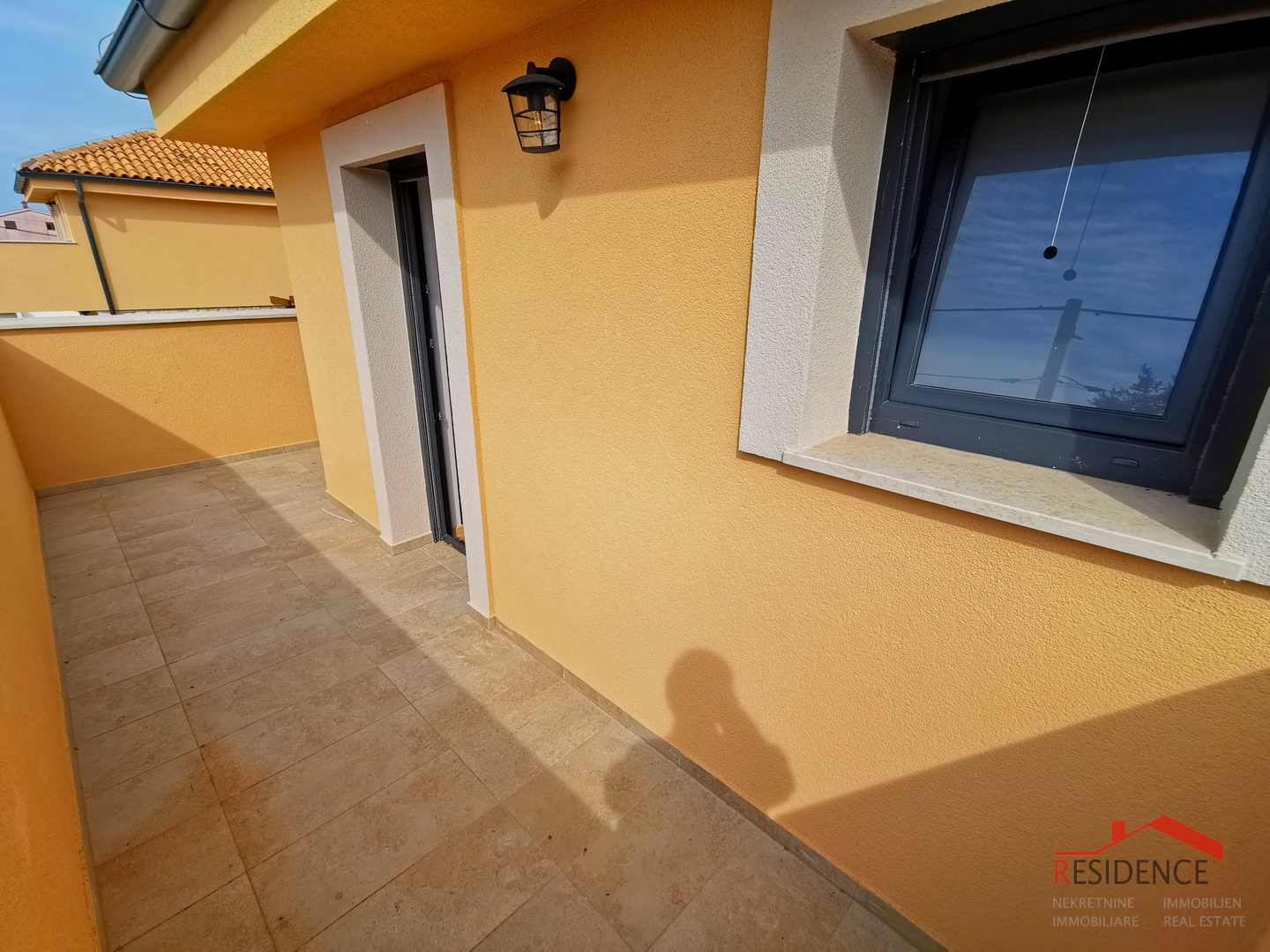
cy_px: 476
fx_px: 587
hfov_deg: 94.5
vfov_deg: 78.1
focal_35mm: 16
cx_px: 635
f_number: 2.2
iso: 50
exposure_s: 1/1330
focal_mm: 2.35
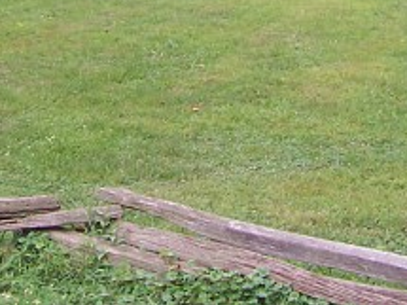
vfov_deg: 12.6
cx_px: 274
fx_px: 1316
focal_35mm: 112
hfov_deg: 17.5
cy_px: -151
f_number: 2.8
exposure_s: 1/125
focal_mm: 5.6
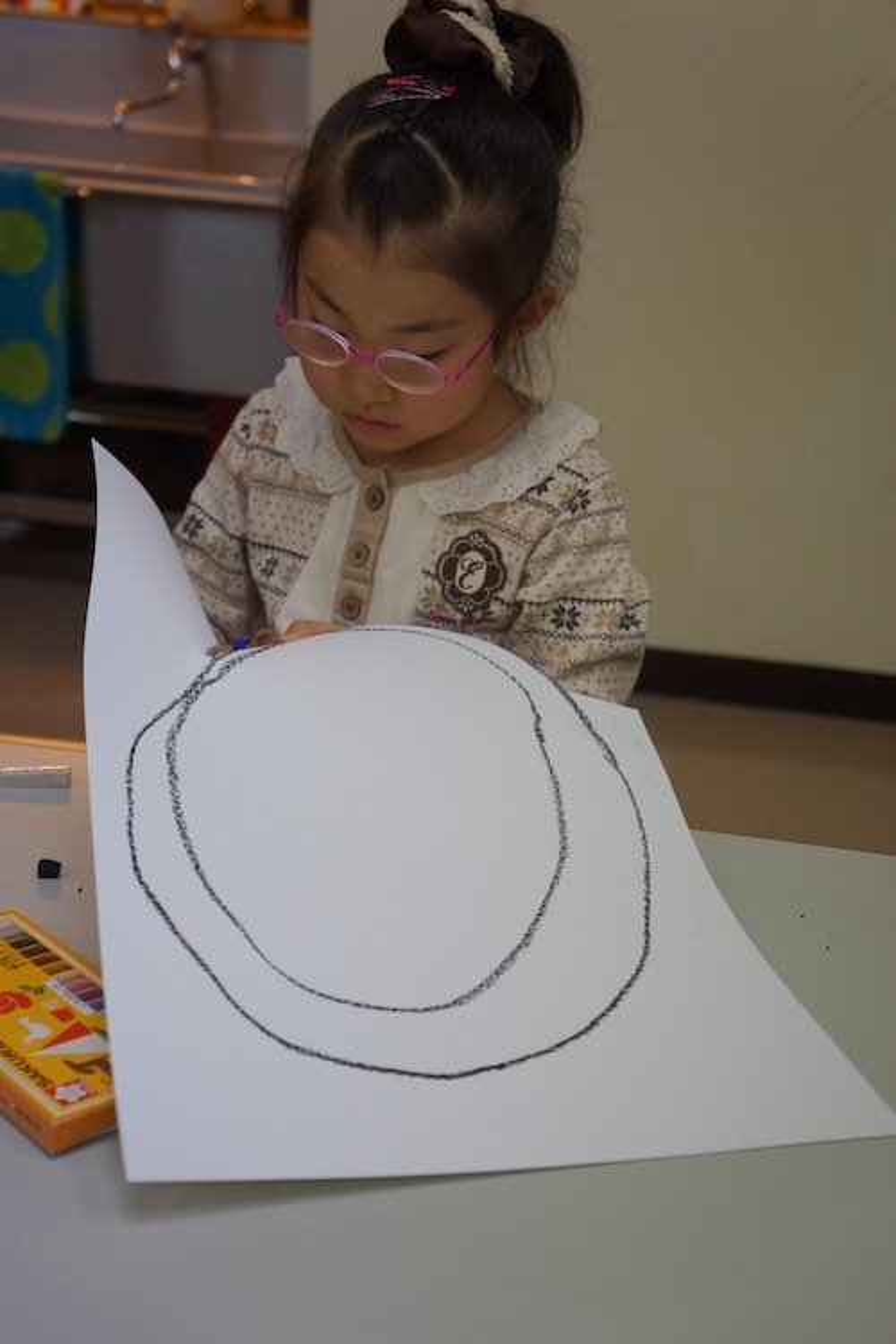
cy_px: 672
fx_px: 2128
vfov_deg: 35.1
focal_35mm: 57
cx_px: 448
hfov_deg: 23.8
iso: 500
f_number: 4.5
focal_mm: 38
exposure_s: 1/160
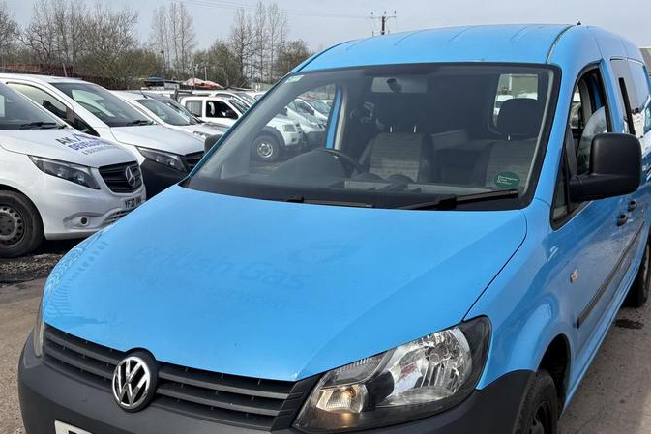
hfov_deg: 53.1
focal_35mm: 36
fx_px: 651
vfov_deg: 36.8
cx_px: 349
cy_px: 256
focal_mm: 5.96
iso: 50
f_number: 1.6
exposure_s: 1/3125
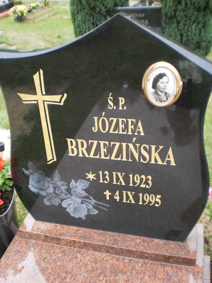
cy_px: 142
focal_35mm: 36
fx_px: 294
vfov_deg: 51.4
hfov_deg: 39.7
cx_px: 106
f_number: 3.1
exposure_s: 1/100
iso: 100
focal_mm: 6.3
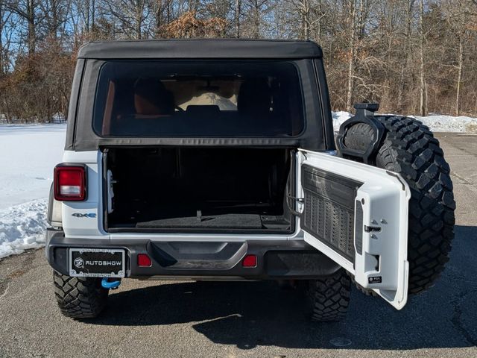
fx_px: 331
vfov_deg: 56.8
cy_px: 179
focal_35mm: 24
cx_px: 238
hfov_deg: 71.6
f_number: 1.68
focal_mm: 6.9
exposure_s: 1/1484
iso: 20
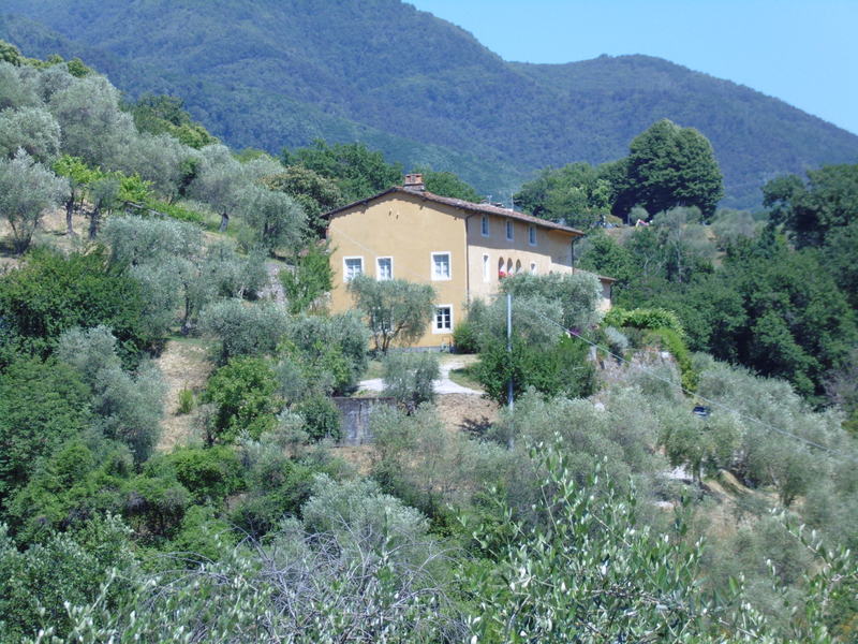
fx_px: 3569
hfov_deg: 13.7
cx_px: 429
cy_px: 322
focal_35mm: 144
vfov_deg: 10.3
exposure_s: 1/640
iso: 100
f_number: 5.1
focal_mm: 26.3
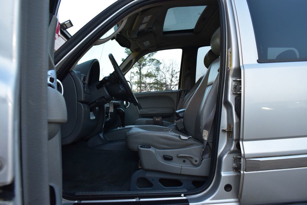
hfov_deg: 67.4
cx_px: 154
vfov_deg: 47.9
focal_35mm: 27
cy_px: 102
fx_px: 230
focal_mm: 18
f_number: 6.3
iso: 900
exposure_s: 1/15
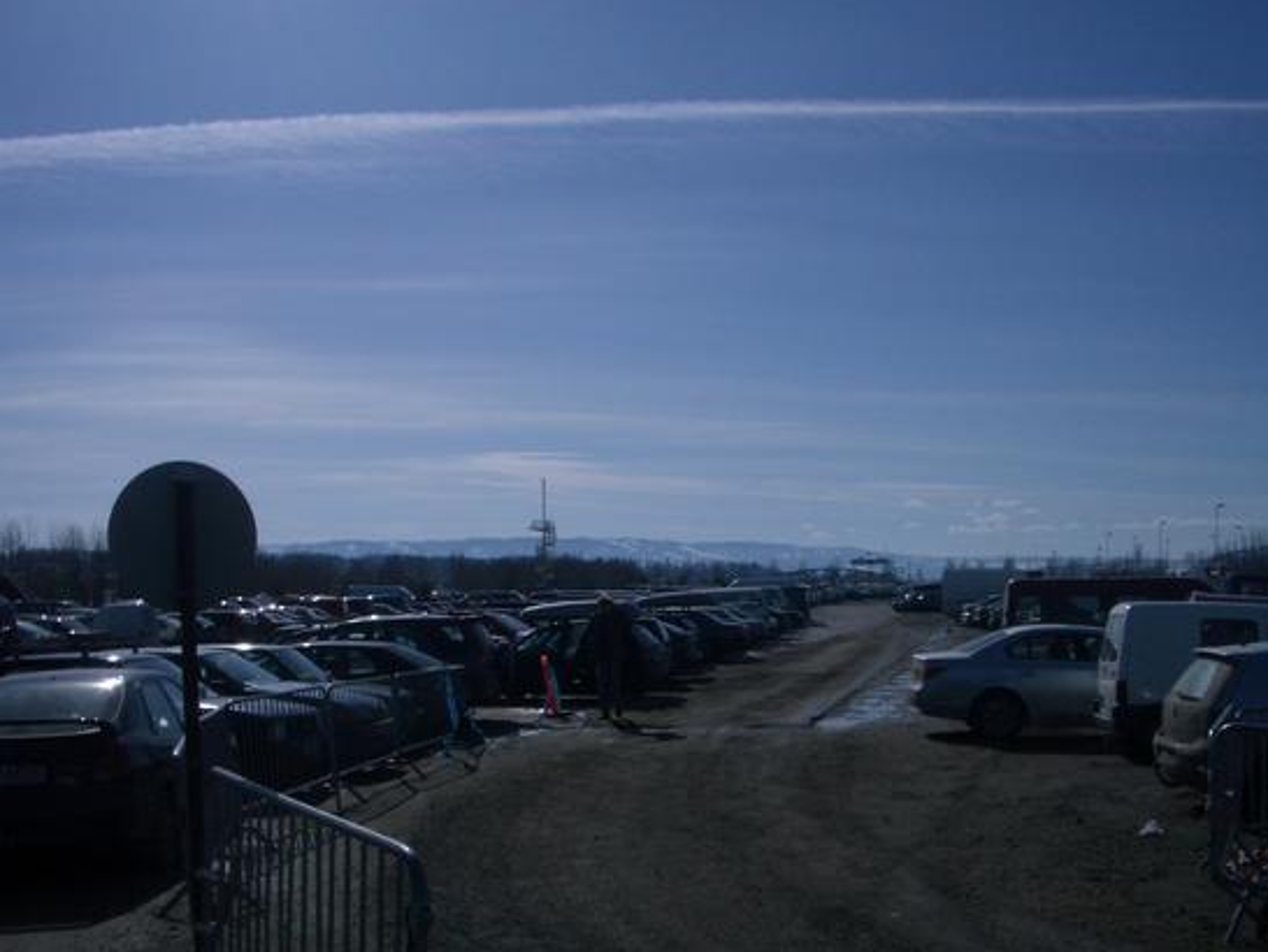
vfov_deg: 35.1
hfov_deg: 45.7
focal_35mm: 41
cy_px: 513
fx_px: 1503
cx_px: 613
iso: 50
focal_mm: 5.8
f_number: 4.3
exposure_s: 1/2000
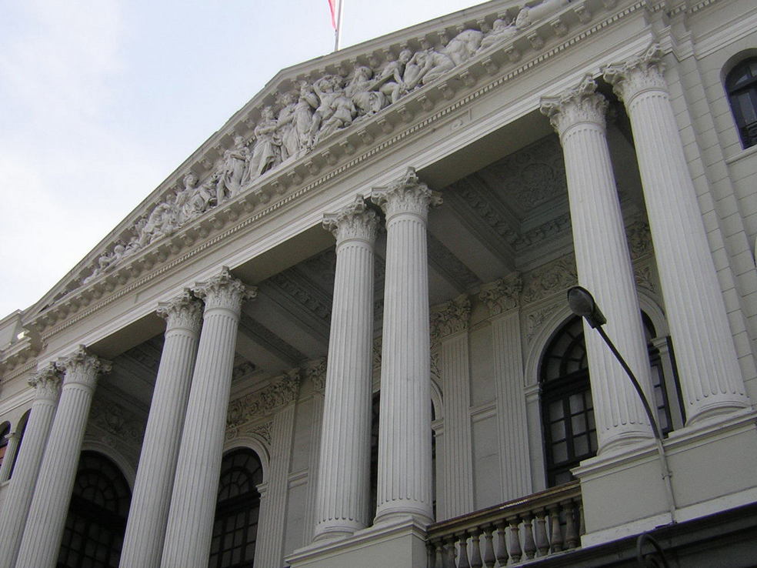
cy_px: 284
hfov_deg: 43.9
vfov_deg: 33.6
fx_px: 940
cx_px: 378
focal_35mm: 43
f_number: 5.6
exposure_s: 1/165
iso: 50
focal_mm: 5.6
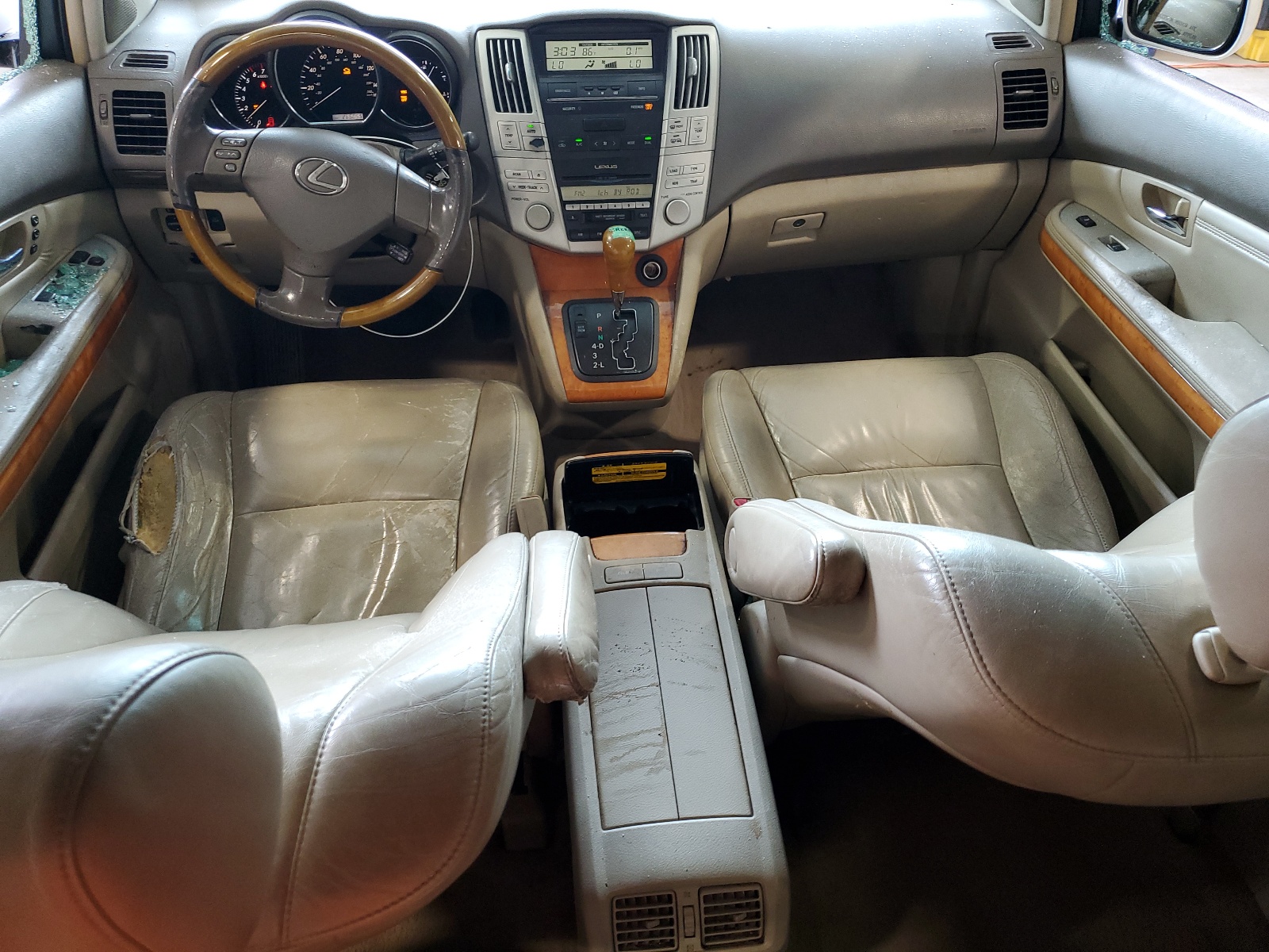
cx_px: 634
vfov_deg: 53.1
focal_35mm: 26
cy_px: 476
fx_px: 953
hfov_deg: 67.3
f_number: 1.5
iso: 105
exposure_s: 1/60.2
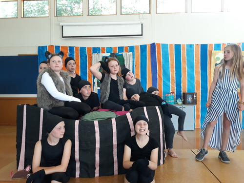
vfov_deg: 51.4
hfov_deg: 65.3
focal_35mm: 27
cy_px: 92
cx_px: 122
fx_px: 190
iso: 80
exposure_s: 1/50
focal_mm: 3.71
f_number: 1.7
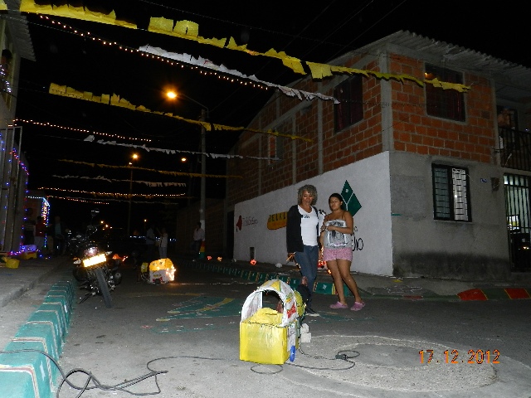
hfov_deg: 69.4
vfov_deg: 54.9
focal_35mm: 25
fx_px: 383
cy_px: 199
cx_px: 266
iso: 500
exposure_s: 1/30
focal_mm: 4.5
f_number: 3.5
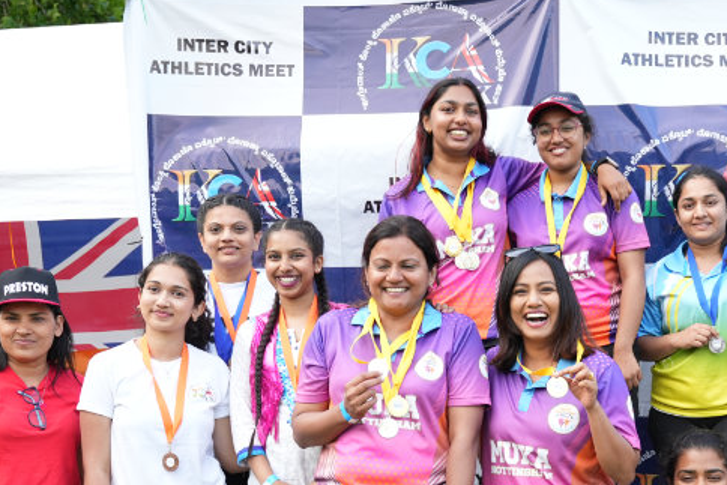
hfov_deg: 34.5
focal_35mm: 57
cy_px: 444
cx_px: 478
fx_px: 1160
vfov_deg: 23.0
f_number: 2.8
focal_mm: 27.2
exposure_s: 1/250
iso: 250
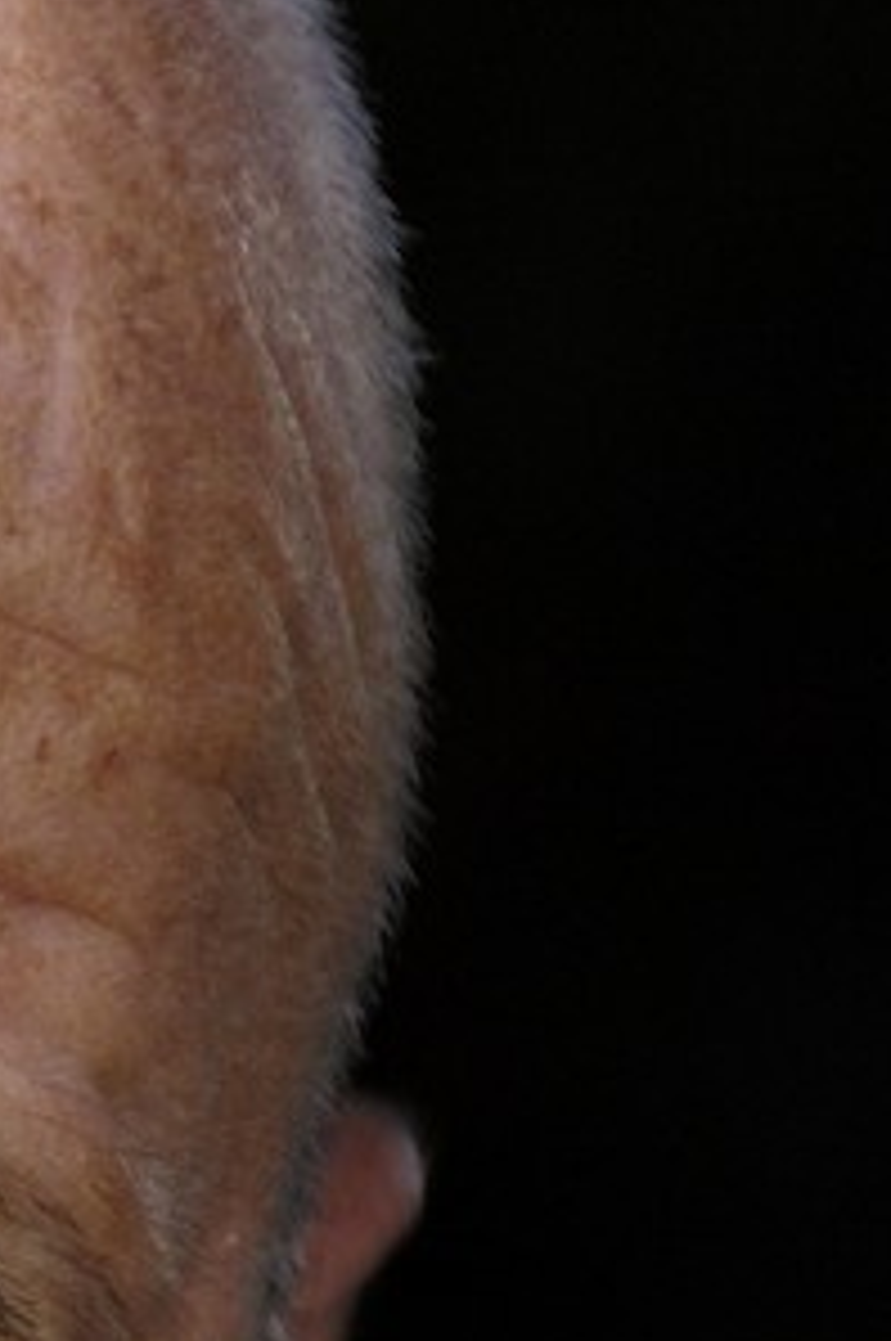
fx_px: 20986
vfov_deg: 3.6
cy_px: 1908
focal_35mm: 564
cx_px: -1305
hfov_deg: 2.4
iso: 100
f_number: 3.5
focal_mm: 70
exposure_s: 1/160
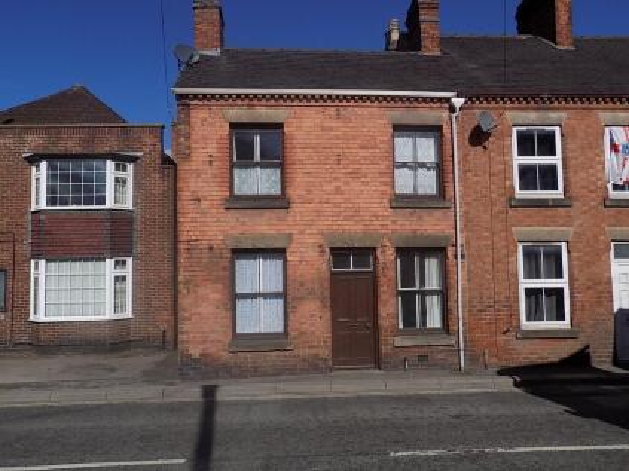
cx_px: 314
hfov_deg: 65.3
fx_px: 490
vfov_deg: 51.3
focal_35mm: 27
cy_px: 236
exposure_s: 1/250
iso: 80
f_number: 10.2
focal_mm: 4.8
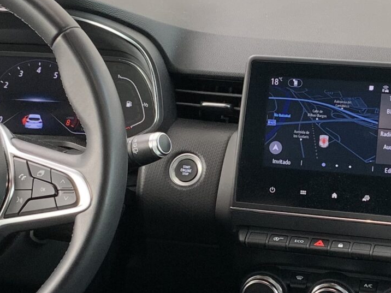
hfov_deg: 21.0
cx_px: 259
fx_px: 1050
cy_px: 170
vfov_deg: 15.9
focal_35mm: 93
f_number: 1.8
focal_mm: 4.25
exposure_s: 1/45
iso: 64
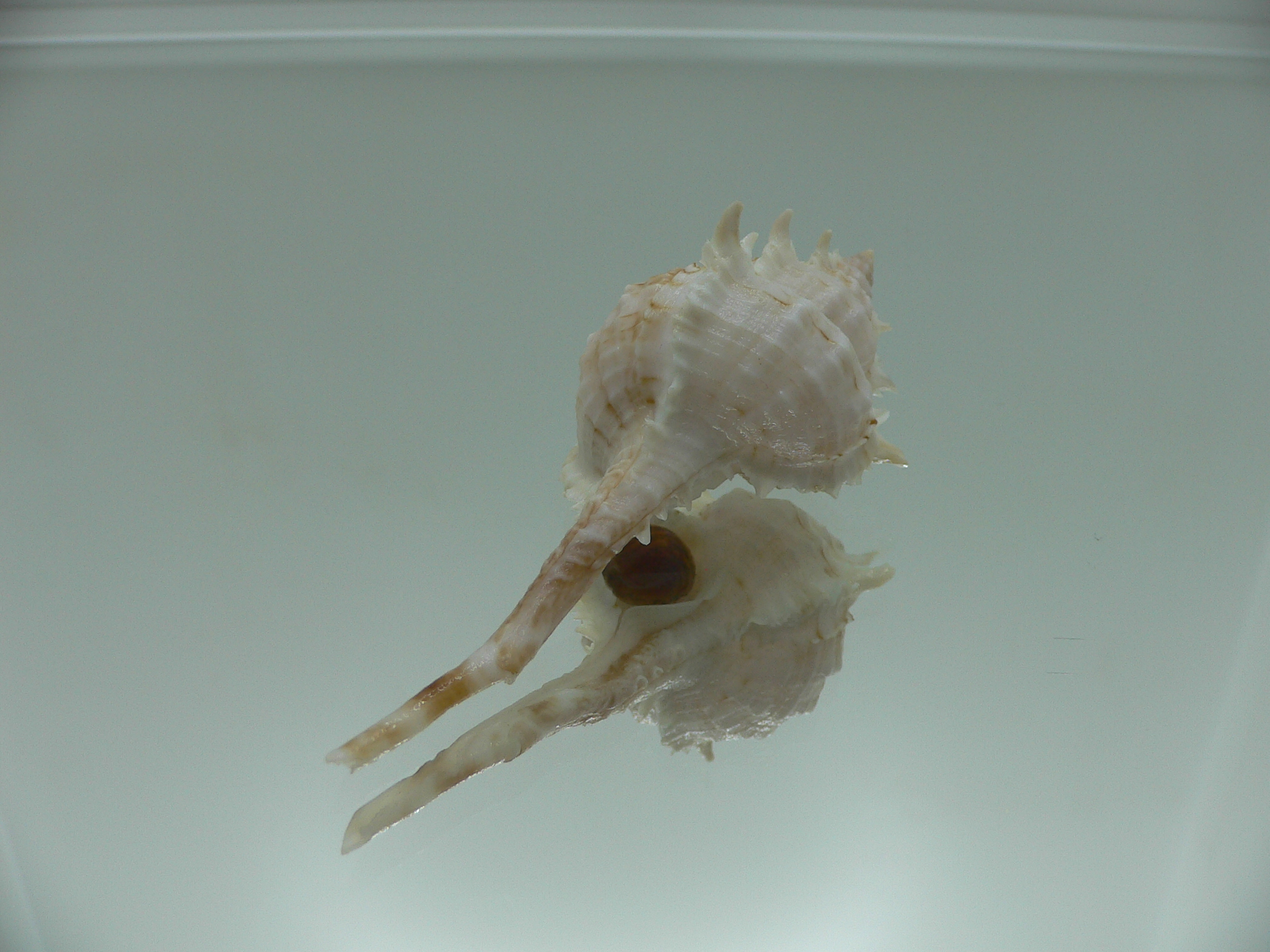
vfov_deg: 40.7
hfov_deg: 52.6
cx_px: 635
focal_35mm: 35
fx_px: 1284
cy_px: 476
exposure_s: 1/100
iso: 80
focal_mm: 4.6
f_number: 3.3
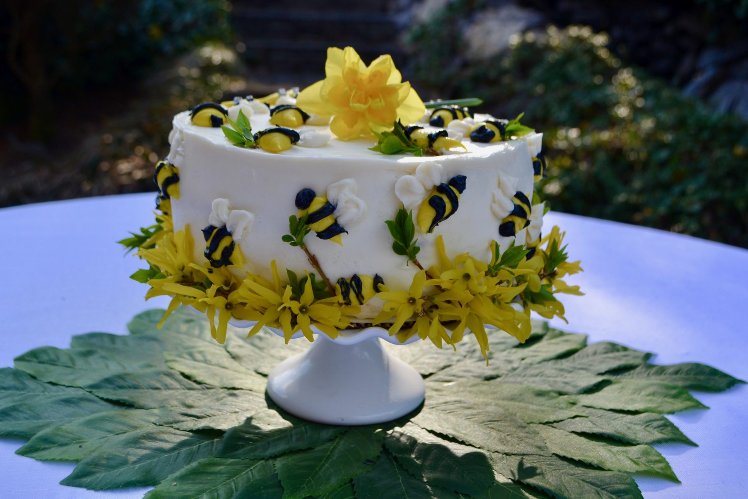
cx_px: 374
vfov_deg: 34.2
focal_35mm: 39
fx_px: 810
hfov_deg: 49.6
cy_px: 250
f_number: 5.6
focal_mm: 26
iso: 100
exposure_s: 1/125
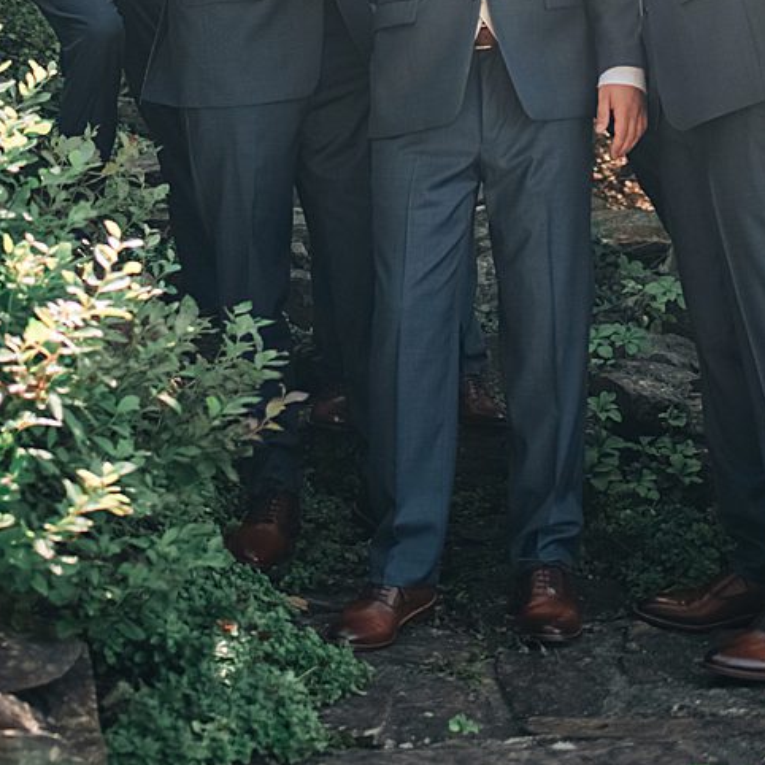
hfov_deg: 19.9
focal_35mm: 87
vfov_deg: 18.6
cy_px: -213
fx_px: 2175
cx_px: 338
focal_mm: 35
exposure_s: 1/1250
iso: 250
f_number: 1.8
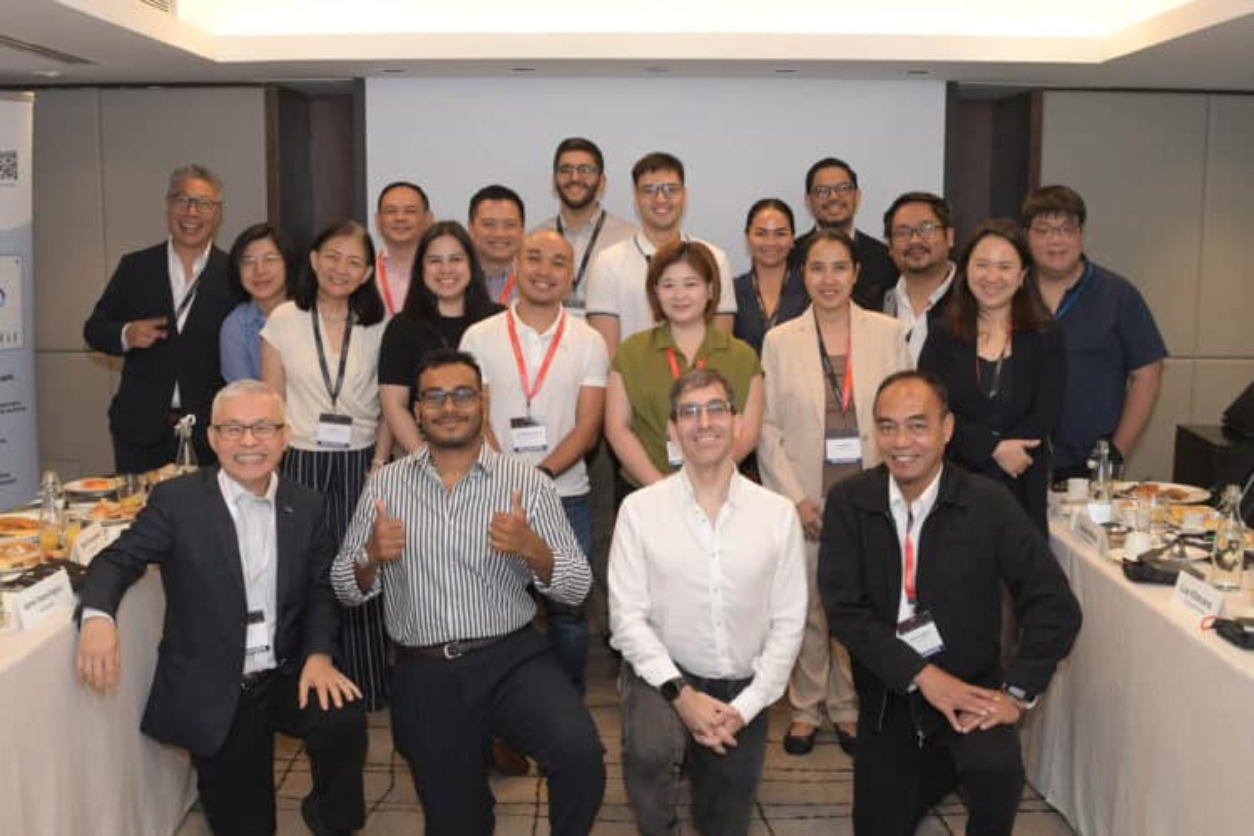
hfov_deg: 53.1
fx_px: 1254
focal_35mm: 36
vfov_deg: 36.9
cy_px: 418
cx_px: 627
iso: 1600
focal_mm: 24
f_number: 9
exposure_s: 1/100
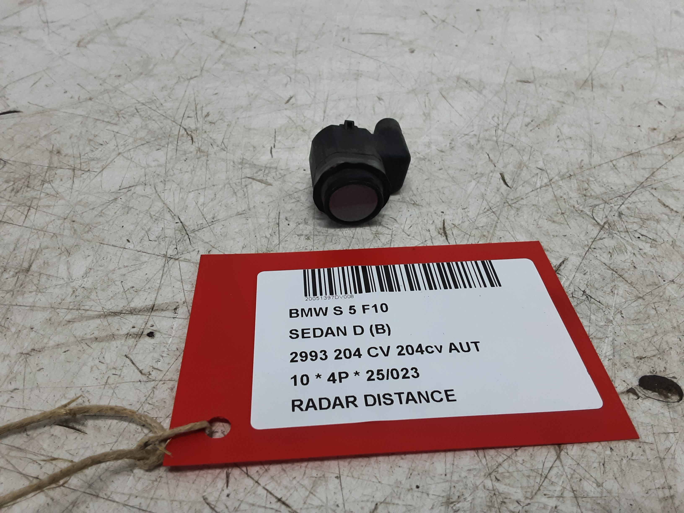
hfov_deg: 65.3
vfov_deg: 51.4
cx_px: 342
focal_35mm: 27
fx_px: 534
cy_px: 256
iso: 100
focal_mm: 2.91
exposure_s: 1/50
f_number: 1.9
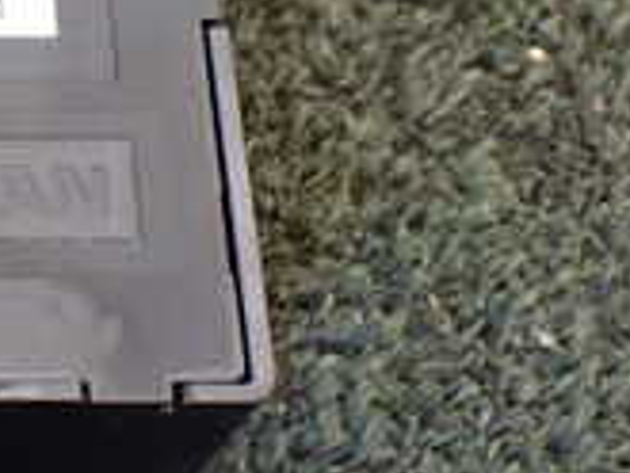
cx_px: -260
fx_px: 1985
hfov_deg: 16.7
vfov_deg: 13.6
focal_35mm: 109
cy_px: 145
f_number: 2.3
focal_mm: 5.4
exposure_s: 1/40
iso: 800
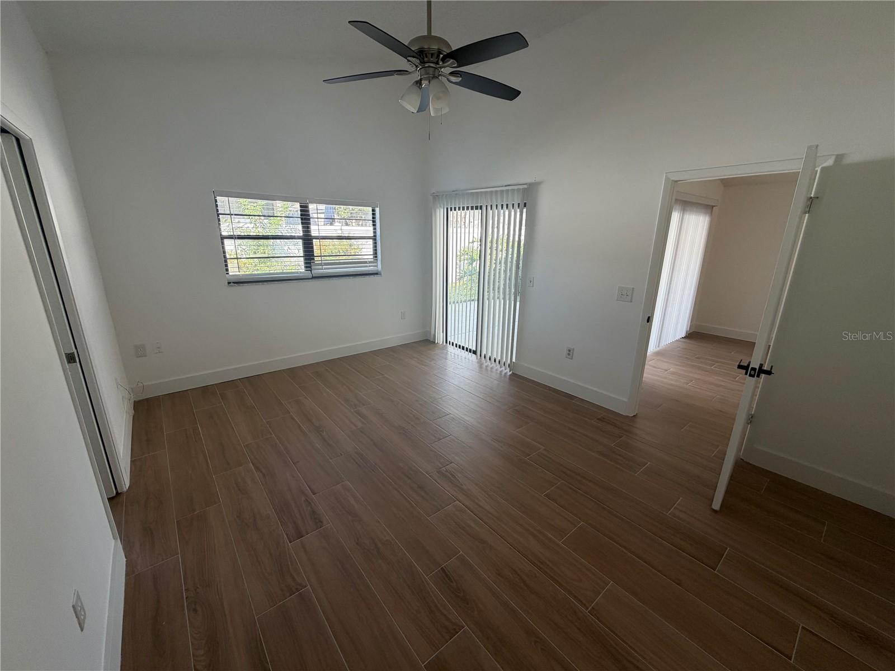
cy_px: 336
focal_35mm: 14
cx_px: 448
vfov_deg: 85.7
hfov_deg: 102.1
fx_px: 362
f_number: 2.2
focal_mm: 2.22
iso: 40
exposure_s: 1/129
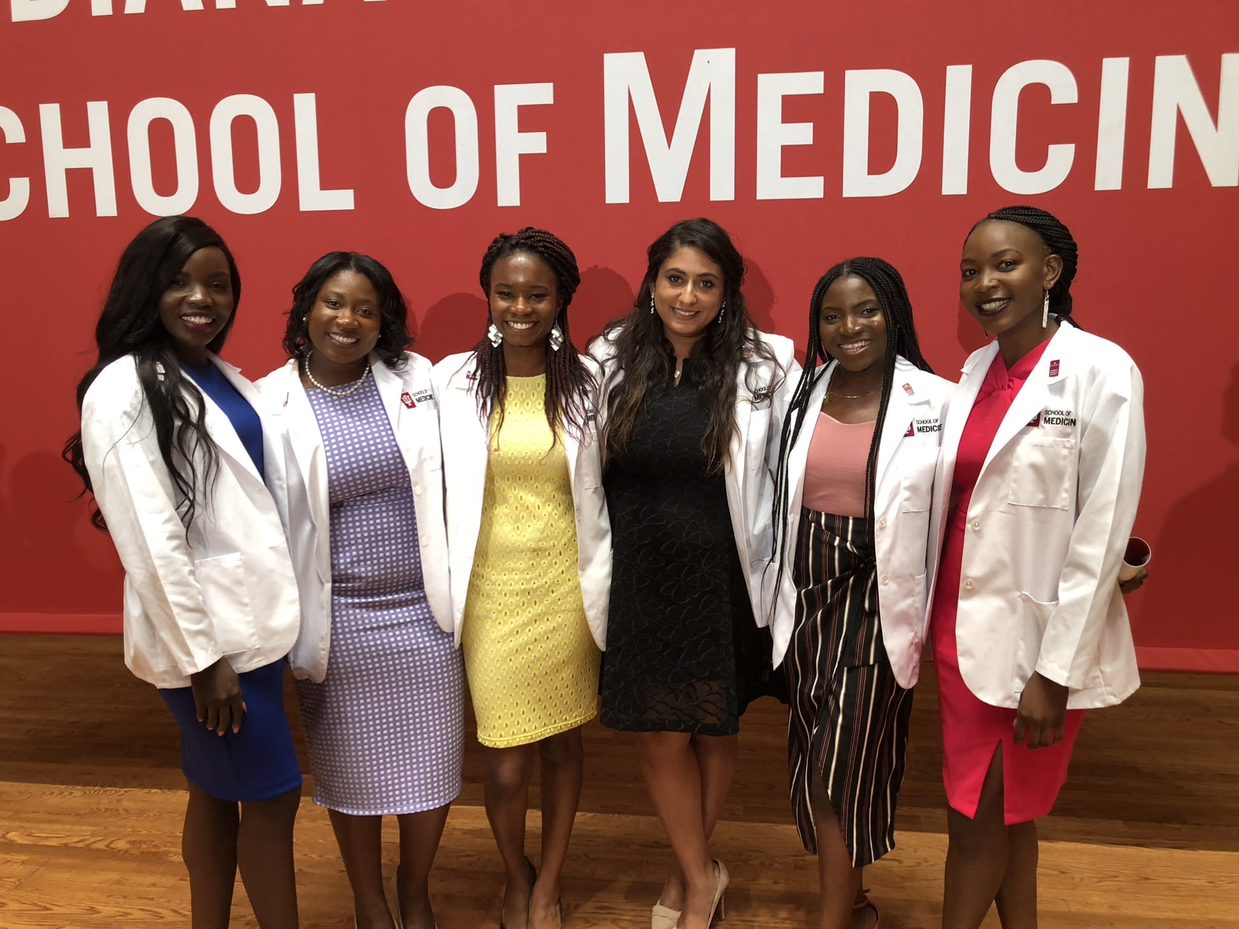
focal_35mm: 28
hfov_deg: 63.4
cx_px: 620
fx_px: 1002
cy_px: 464
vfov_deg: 49.7
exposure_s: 1/20
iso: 40
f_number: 1.8
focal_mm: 3.99
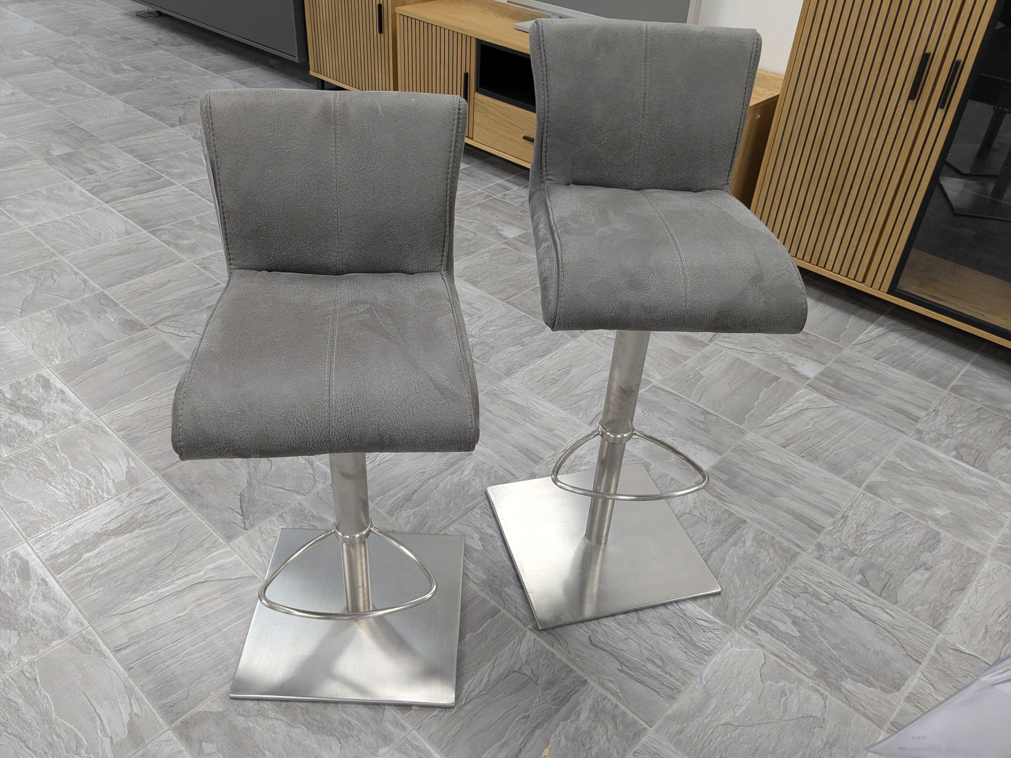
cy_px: 379
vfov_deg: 51.4
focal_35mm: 27
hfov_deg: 65.3
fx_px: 789
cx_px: 506
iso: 80
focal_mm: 4.38
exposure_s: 1/33.3
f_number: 1.73
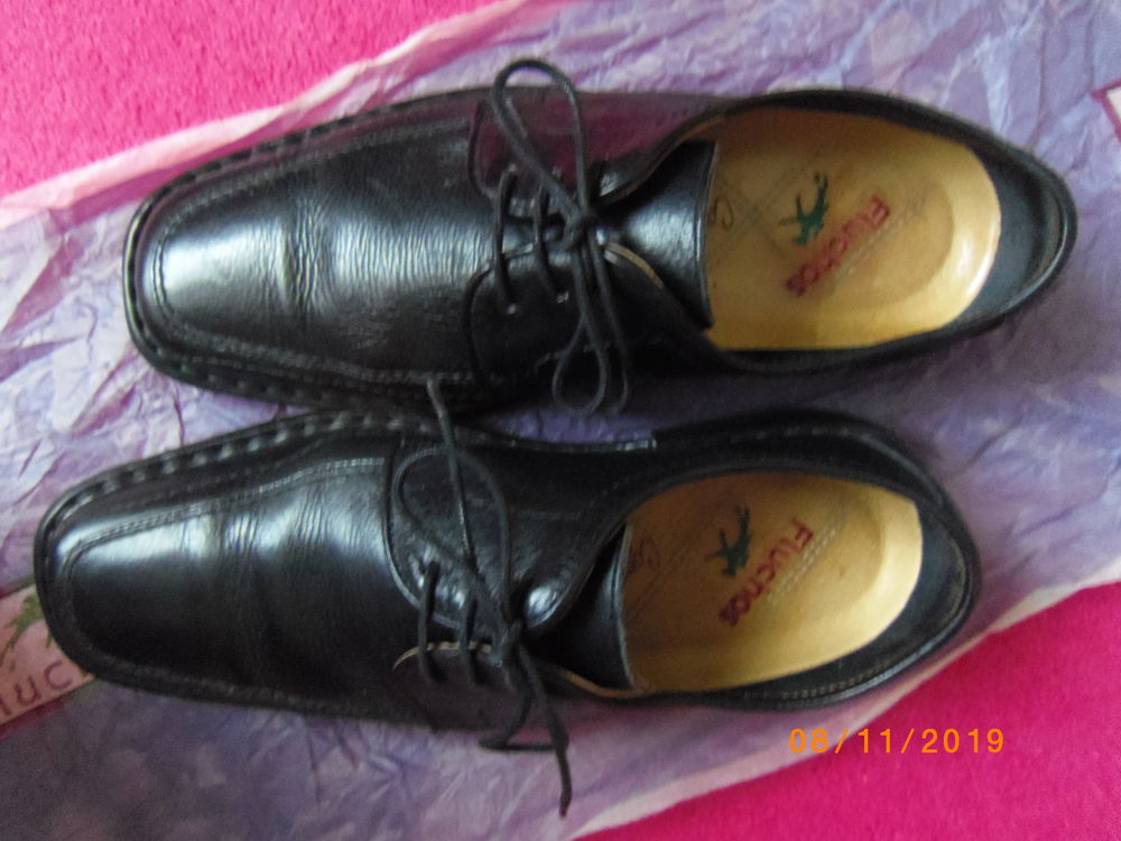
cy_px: 420
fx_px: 907
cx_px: 560
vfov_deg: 49.7
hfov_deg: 63.4
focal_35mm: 28
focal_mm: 5
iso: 800
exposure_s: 1/8
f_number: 3.9
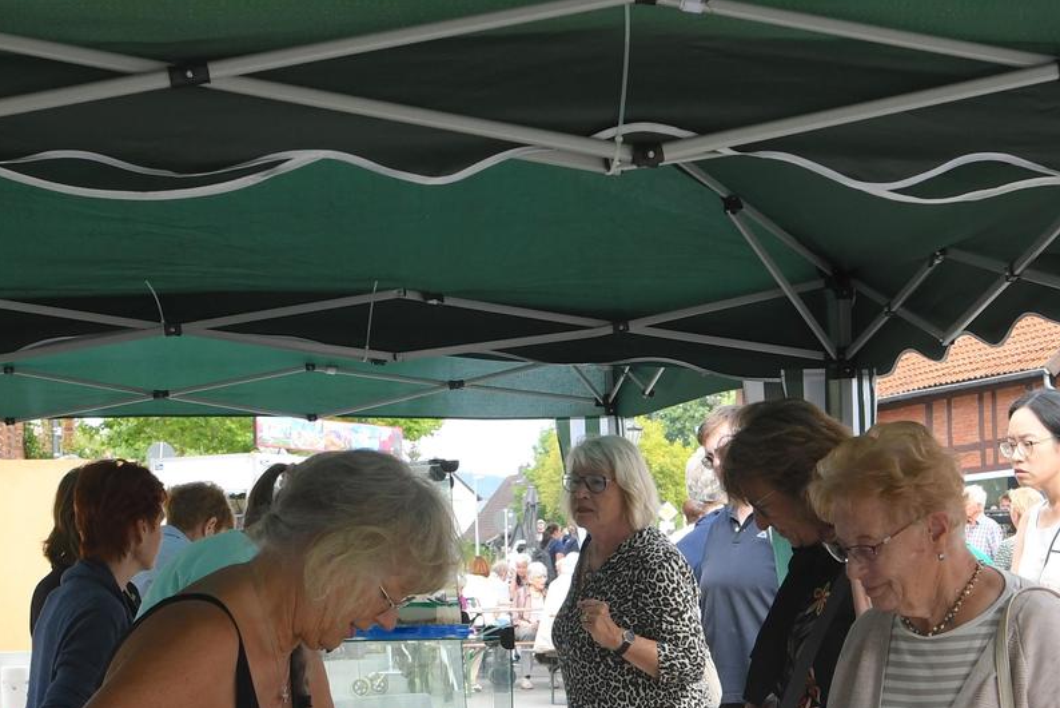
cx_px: 613
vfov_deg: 15.3
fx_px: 2562
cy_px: 789
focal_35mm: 87
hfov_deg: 23.3
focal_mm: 24
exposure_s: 1/160
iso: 320
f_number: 6.3
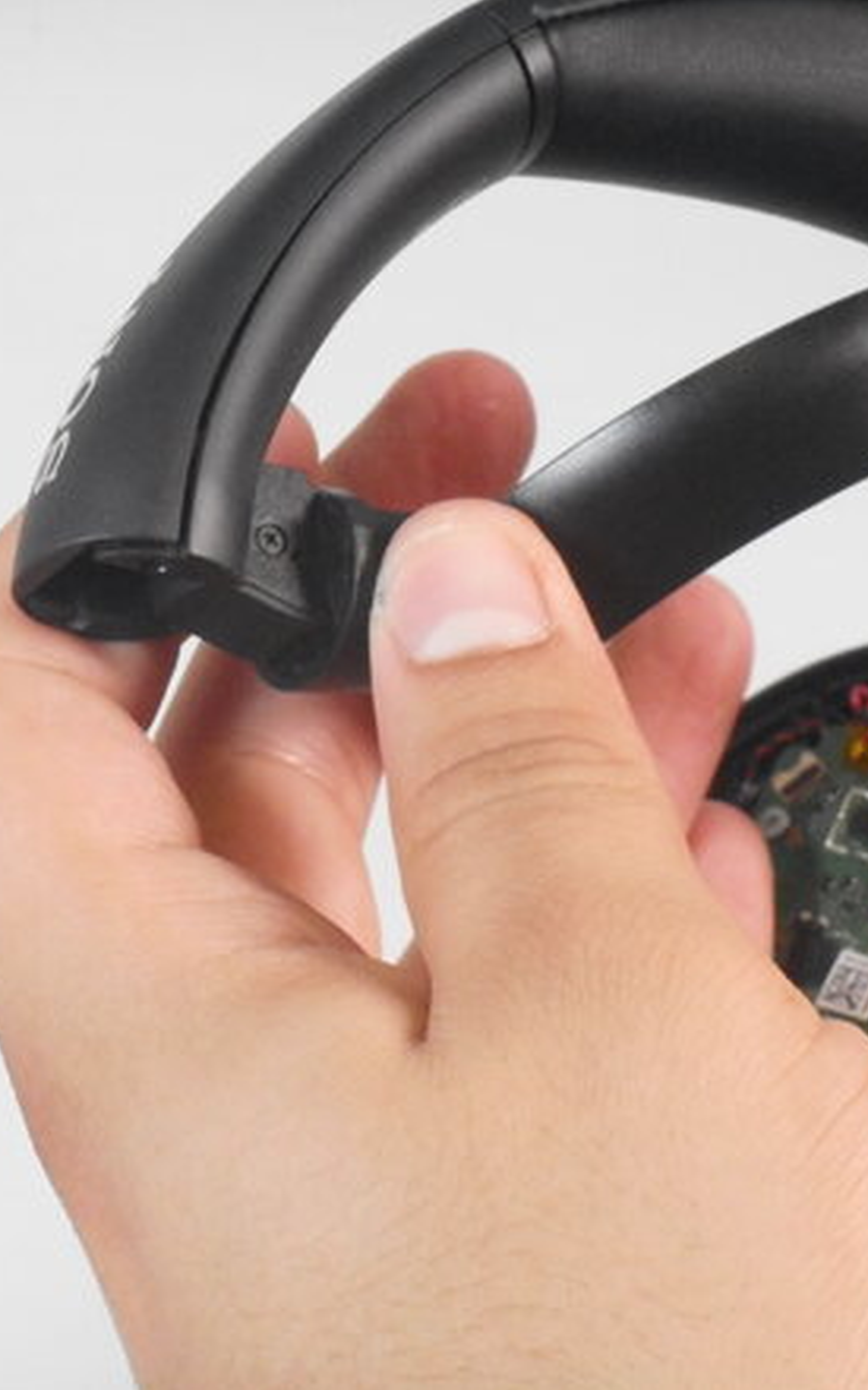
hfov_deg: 6.9
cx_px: 432
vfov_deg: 11.0
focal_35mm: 191
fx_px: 7229
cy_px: 695
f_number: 6.1
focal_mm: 23.9
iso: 720
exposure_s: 1/60
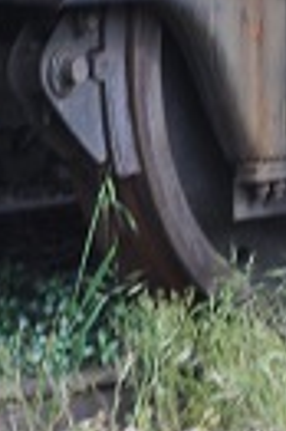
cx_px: 569
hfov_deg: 2.0
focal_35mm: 686
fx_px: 8196
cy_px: -385
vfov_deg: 3.0
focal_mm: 70
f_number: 5.6
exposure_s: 1/125
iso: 280
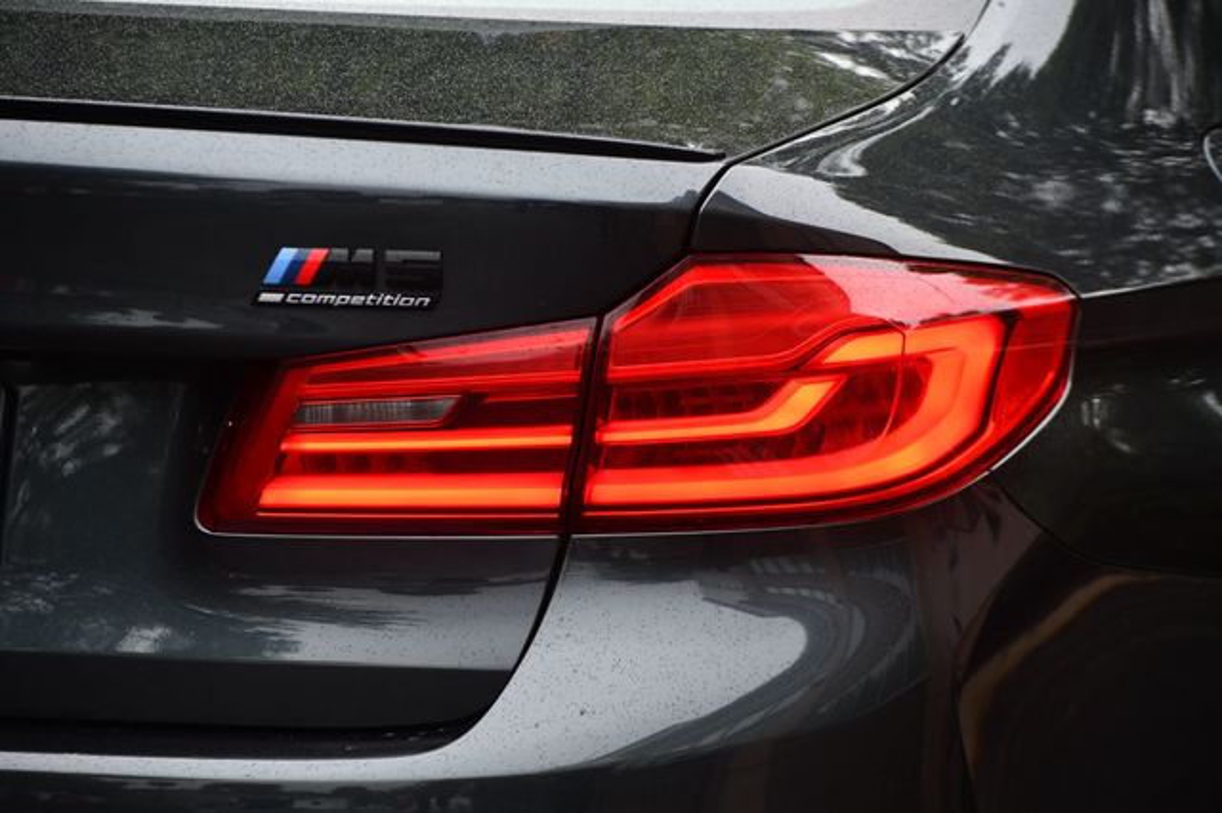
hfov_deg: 10.6
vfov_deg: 7.0
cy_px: 406
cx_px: 611
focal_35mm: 195
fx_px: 6615
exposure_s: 1/250
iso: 400
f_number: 5
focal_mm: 130
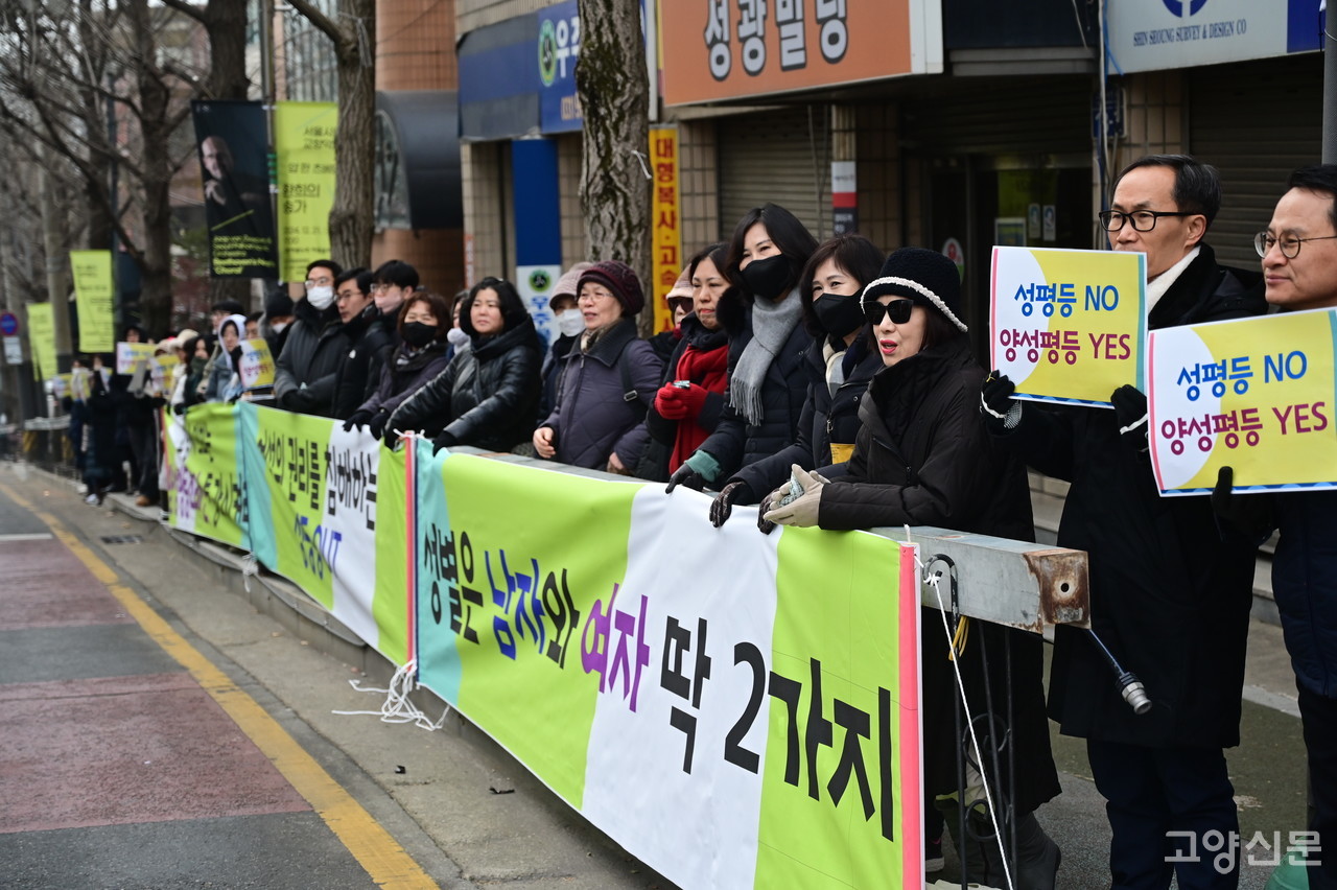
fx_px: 2153
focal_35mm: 58
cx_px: 668
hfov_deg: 34.5
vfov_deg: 23.4
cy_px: 445
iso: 900
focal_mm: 58
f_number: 4
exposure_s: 1/1000
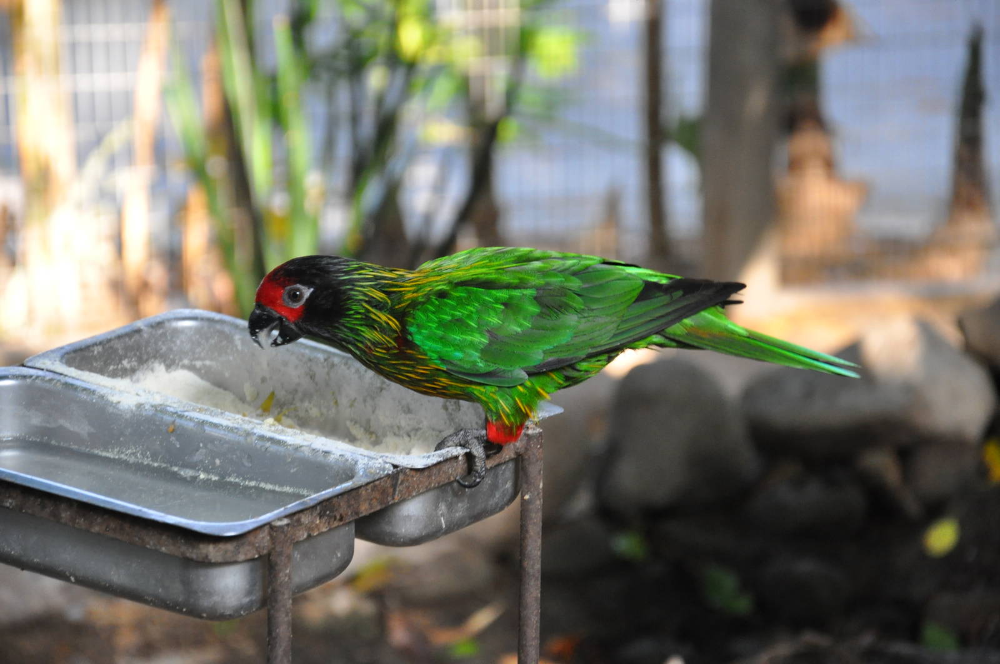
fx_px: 4370
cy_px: 332
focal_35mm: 158
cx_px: 500
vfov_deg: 8.7
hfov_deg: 13.1
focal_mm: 105
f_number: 5.6
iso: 1600
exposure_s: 1/40
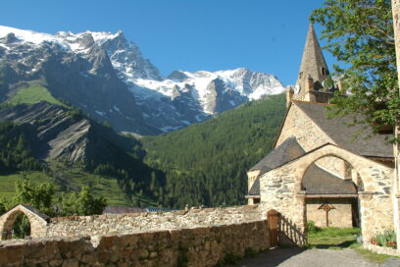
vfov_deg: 43.6
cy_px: 134
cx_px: 200
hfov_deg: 61.9
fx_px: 333
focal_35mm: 30
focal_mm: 20
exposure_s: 1/200
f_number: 10
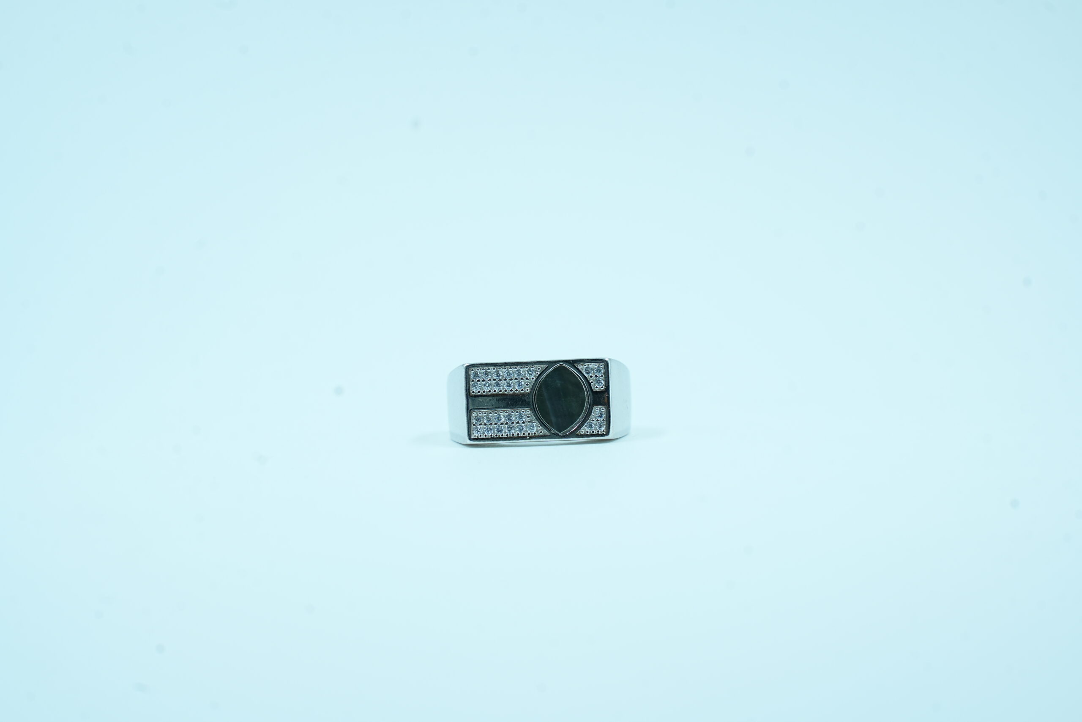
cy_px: 361
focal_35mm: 105
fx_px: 3156
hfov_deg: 19.5
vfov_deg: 13.0
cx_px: 541
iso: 400
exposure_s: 1/125
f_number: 9
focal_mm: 105
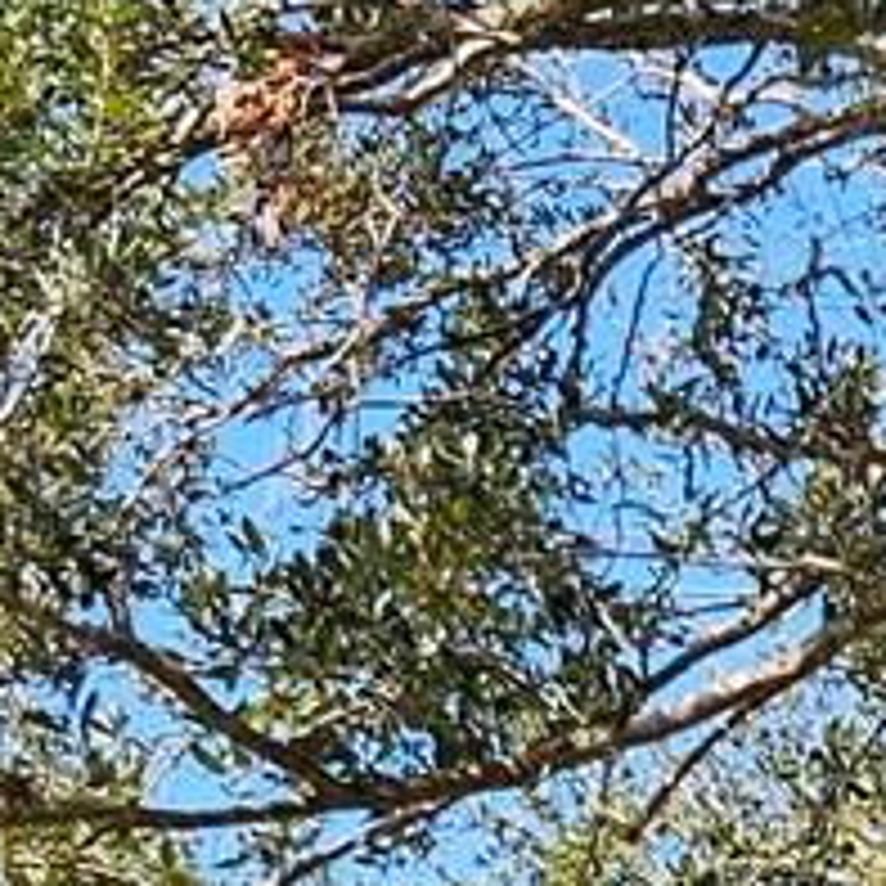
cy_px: 1938
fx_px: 4778
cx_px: 1475
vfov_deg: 9.7
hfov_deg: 10.1
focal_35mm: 165
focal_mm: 5.4
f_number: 1.8
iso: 25
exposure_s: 1/763
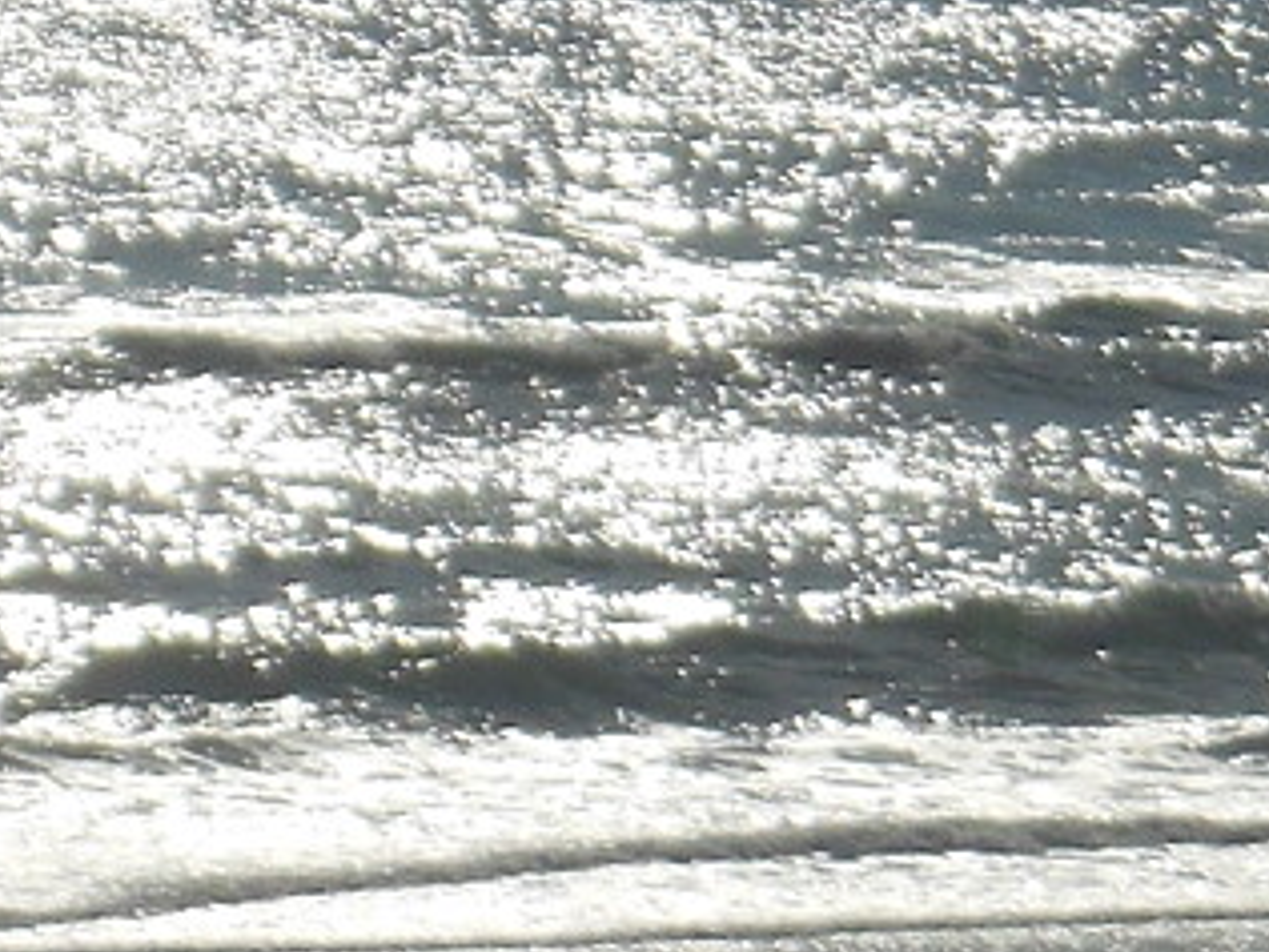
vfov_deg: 2.6
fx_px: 20603
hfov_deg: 3.5
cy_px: -36
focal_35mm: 562
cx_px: -301
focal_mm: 19.7
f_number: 9.7
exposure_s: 1/2000
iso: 125
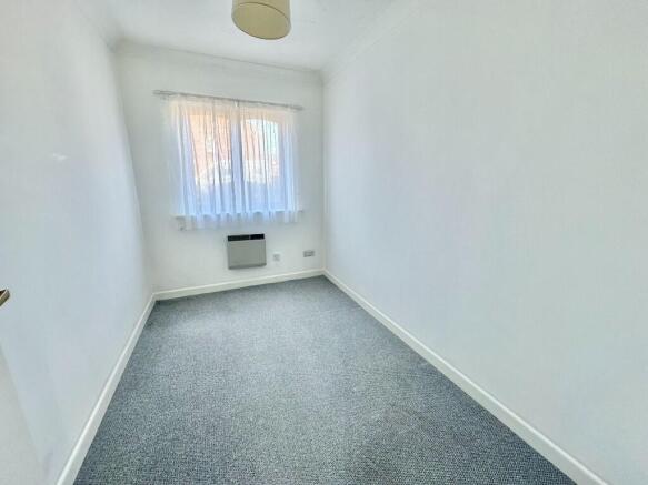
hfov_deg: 102.1
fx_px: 262
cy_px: 242
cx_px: 324
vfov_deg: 85.7
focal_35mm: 14
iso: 100
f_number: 2.2
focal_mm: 2.22
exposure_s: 1/100
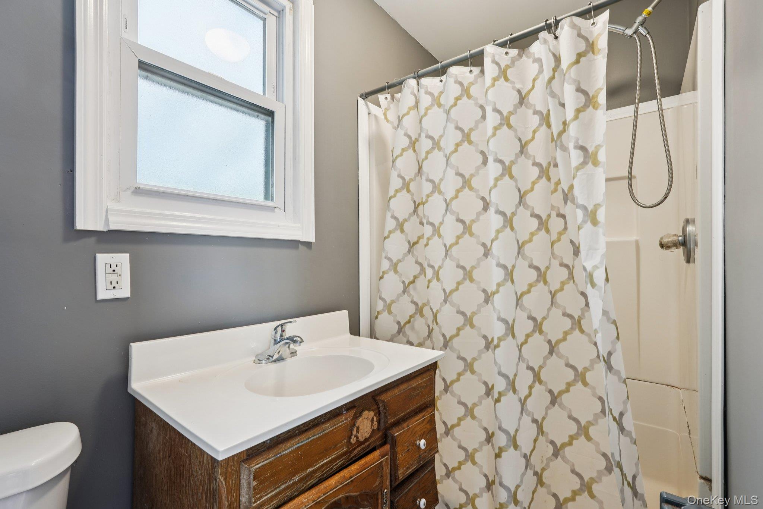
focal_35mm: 16
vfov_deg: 73.7
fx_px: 339
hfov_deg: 96.7
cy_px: 254
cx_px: 382
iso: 400
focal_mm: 16
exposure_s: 1/3
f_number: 9
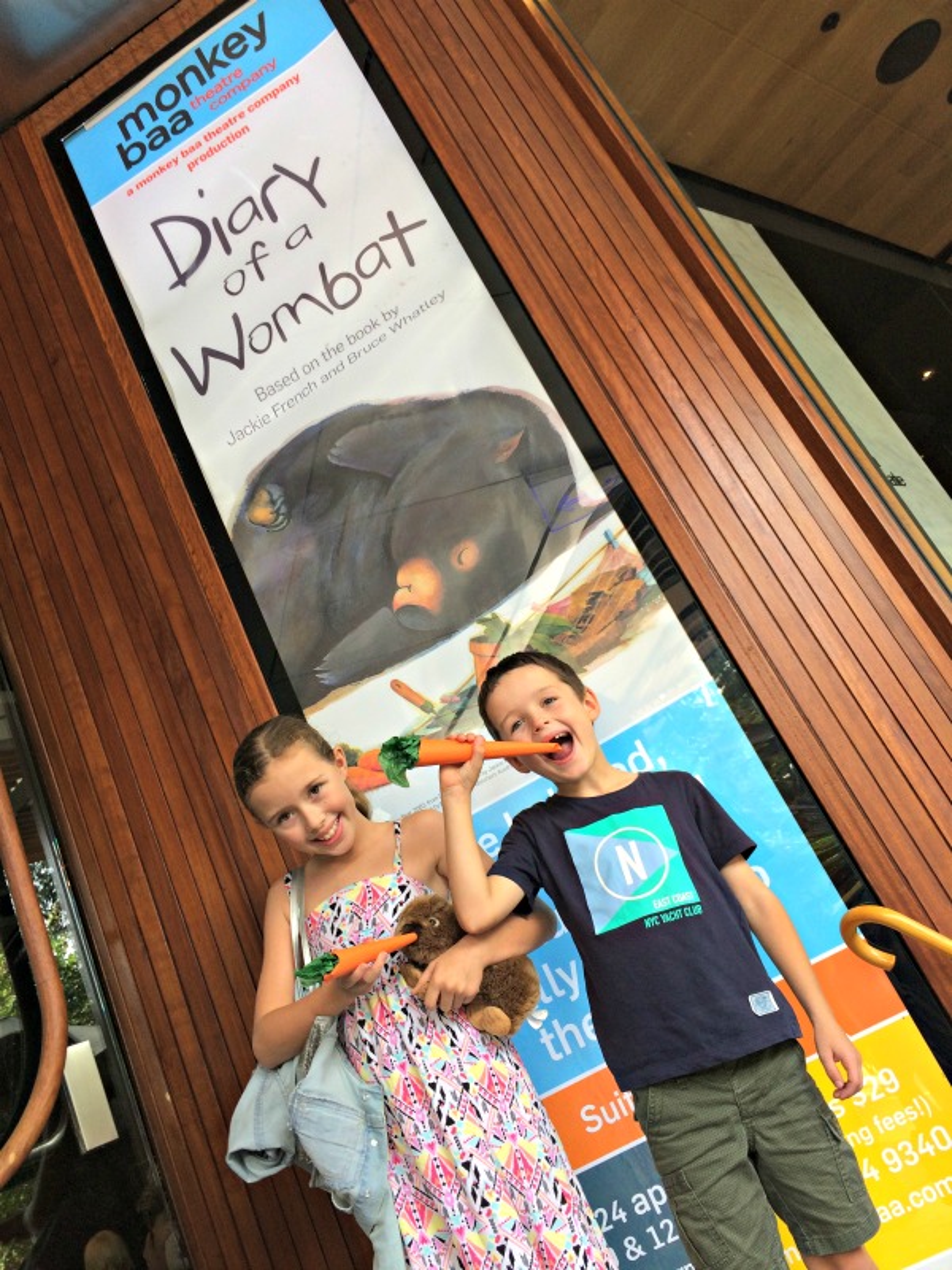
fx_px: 1063
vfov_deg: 61.7
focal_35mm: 29
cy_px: 635
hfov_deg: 48.2
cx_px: 476
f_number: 2.2
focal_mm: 4.15
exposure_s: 1/100
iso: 40
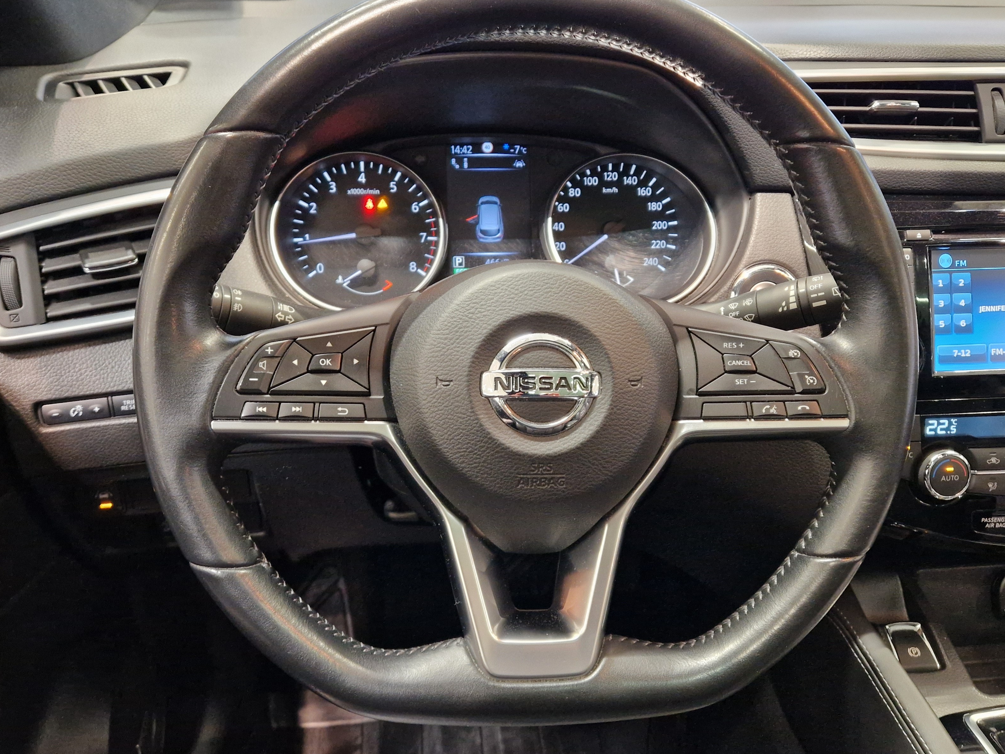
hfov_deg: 61.6
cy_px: 377
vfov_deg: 48.2
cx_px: 525
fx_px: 842
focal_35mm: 29
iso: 800
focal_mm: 5.4
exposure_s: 1/100
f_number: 1.8
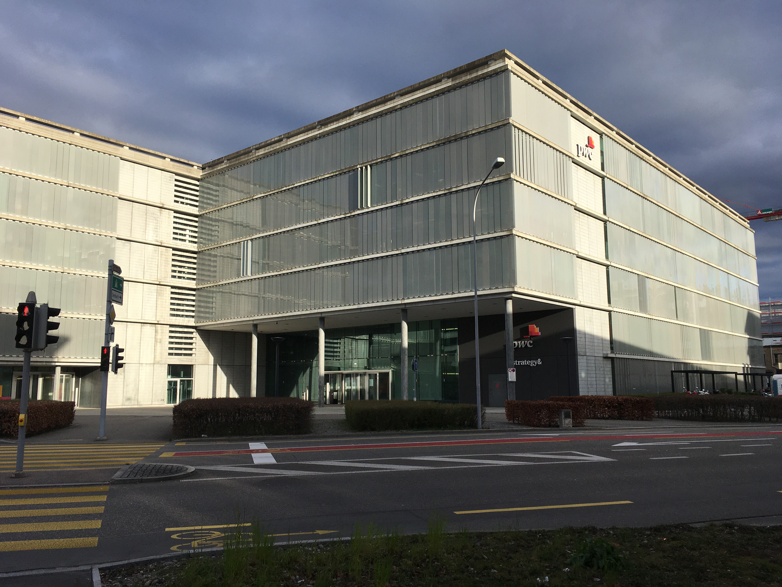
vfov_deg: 48.2
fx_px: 655
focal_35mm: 29
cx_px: 391
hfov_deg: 61.7
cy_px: 294
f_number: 2.2
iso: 25
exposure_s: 1/1326
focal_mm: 4.15
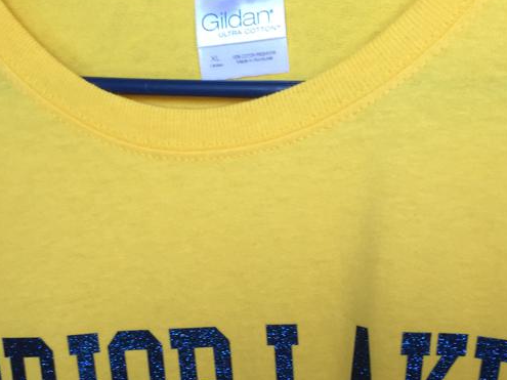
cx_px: 242
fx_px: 879
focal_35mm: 60
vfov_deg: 24.1
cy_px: 286
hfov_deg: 32.2
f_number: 2.2
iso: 40
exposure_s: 1/60
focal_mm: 4.15
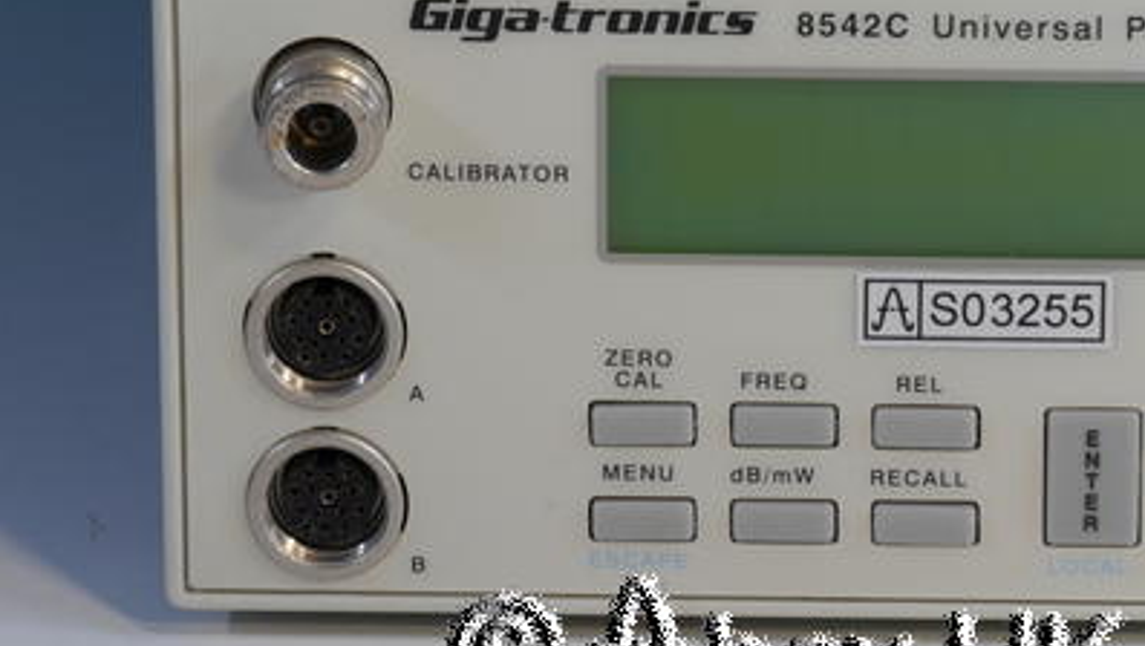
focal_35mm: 307
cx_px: 571
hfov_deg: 7.0
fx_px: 9328
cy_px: 306
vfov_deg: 4.0
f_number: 13
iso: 400
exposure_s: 1/6
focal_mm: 140
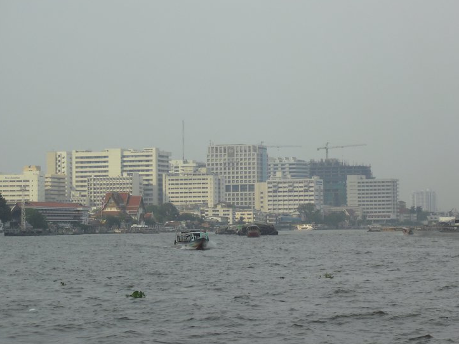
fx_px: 1657
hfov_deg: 15.8
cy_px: 162
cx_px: 251
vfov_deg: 11.9
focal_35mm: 125
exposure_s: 1/500
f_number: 5.2
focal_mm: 18.6
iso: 100
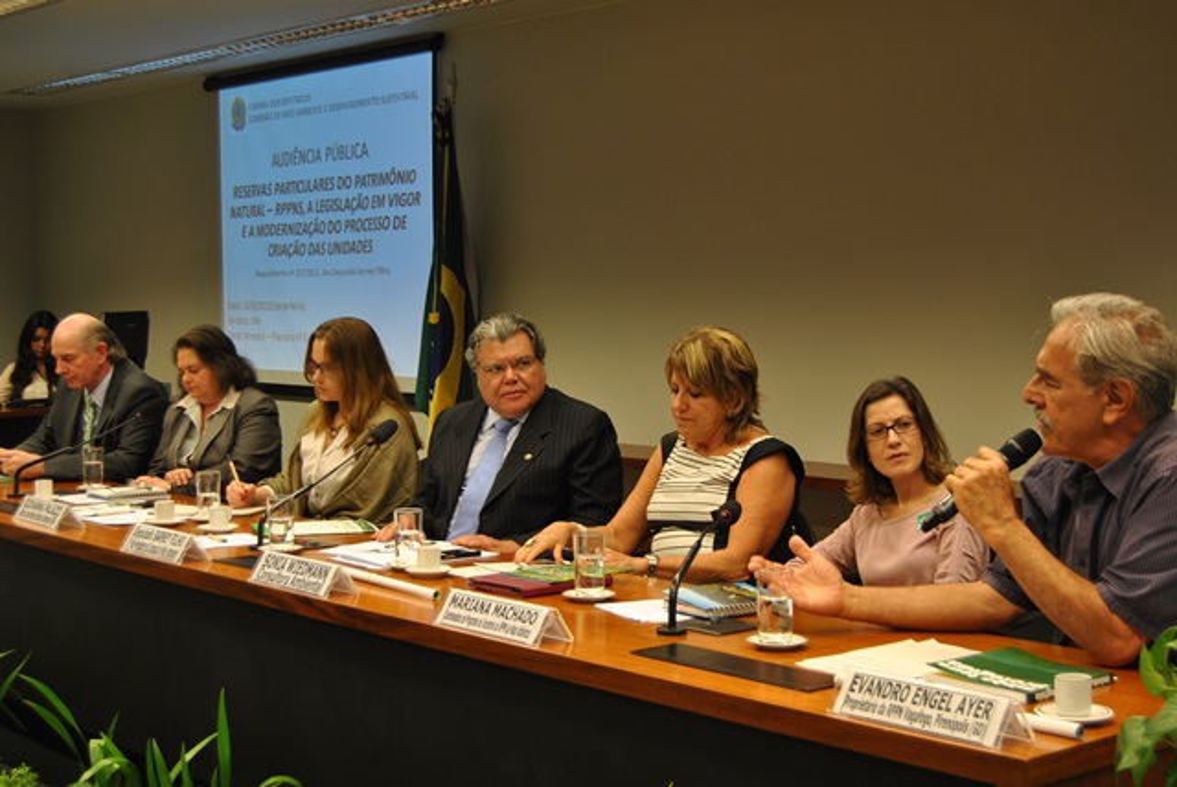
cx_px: 588
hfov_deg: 35.0
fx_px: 1865
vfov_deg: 23.8
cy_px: 394
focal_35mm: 57
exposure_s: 1/30
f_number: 4.8
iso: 200
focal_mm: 38
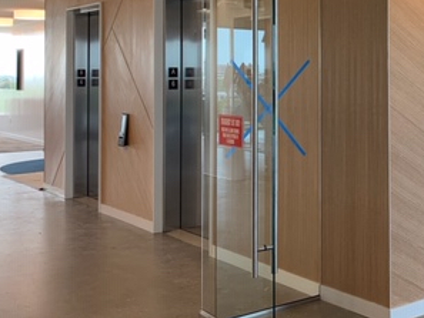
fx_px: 686
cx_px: 353
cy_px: 61
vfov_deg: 25.6
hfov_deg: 33.1
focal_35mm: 56
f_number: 1.8
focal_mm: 4.25
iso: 50
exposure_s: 1/120
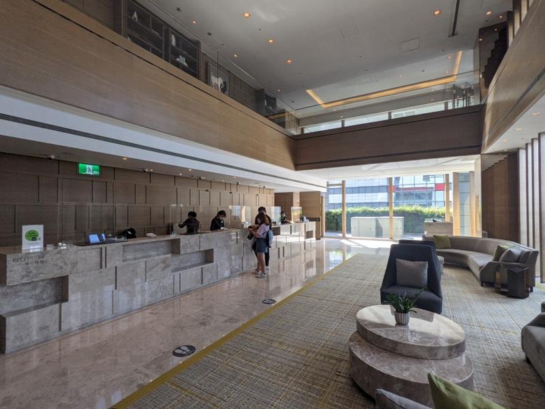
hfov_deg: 94.5
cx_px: 272
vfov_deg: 78.1
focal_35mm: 16
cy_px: 204
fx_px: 252
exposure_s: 1/174
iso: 34
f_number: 2.2
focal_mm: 2.22
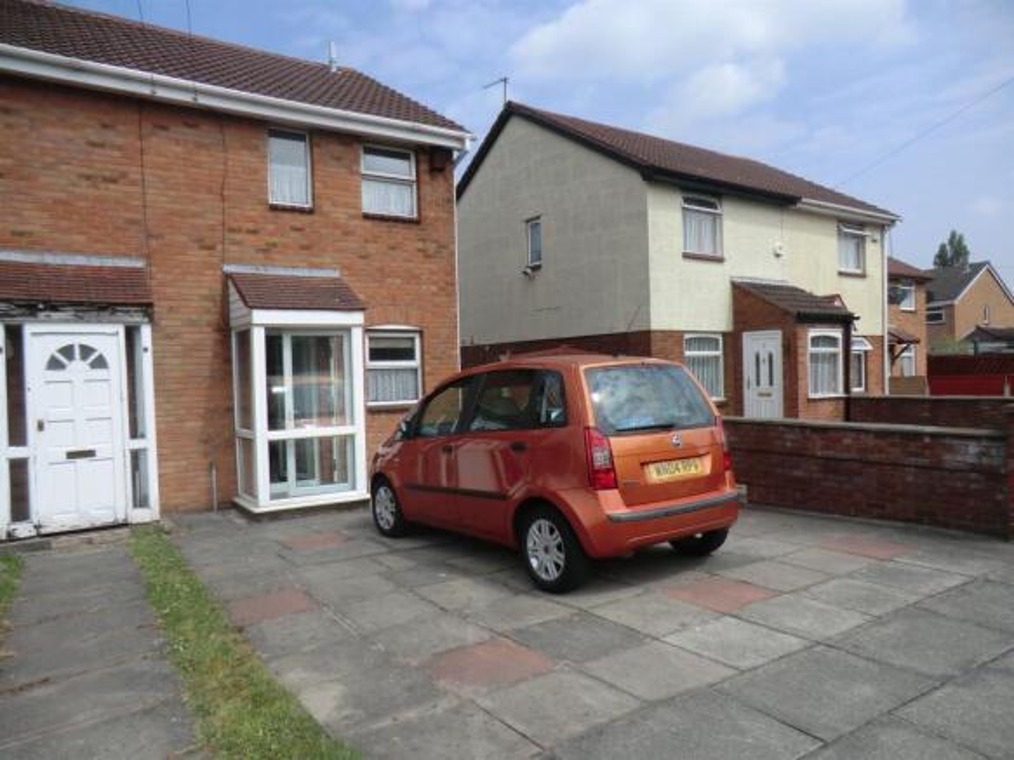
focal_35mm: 24
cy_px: 380
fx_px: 703
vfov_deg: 56.8
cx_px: 507
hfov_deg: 71.6
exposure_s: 1/1000
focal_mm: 4.3
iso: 64
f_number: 3.2
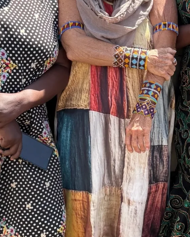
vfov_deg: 27.5
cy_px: 110
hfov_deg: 22.1
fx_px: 485
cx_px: 111
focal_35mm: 69
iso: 64
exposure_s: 1/1451
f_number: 1.6
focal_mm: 5.96
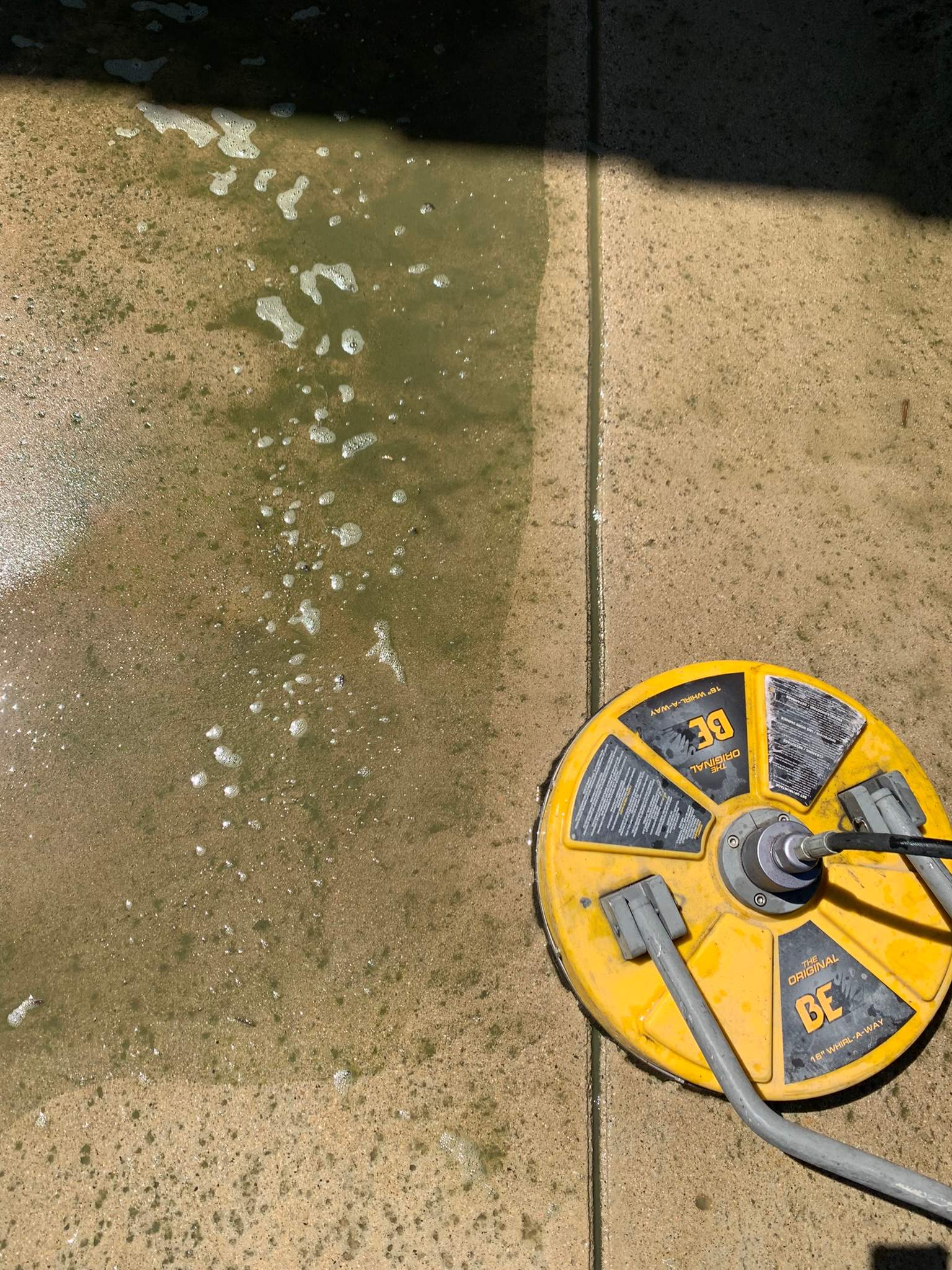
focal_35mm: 26
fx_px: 953
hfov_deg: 53.1
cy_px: 635
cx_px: 476
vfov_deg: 67.3
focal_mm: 4.25
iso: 25
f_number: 1.8
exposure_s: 1/2833
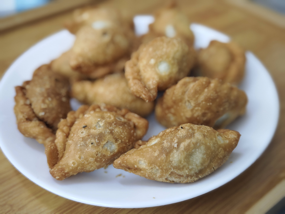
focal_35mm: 35
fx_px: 288
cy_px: 107
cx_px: 142
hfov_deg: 52.6
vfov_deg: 40.7
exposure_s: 1/50
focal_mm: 8.72
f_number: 1.63
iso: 400
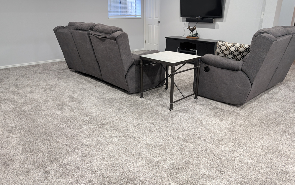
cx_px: 147
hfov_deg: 70.4
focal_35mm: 26
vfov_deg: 47.6
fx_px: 209
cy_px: 89
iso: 201
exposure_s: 1/25.6
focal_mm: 6.9
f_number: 1.68
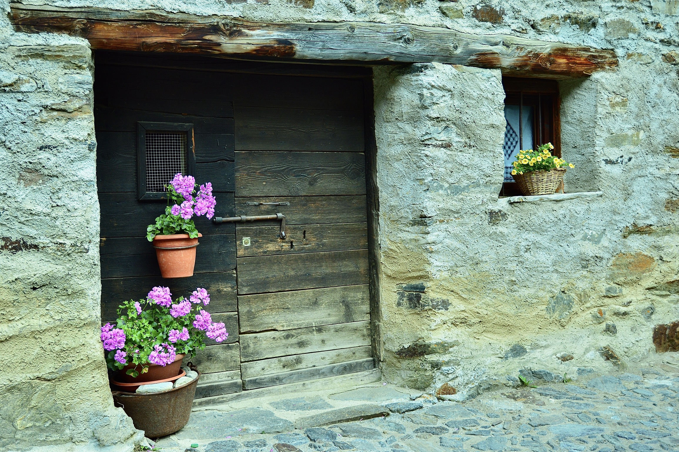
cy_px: 226
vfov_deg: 33.0
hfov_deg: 48.0
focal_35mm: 40
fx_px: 763
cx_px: 340
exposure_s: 1/200
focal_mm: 27
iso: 400
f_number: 4
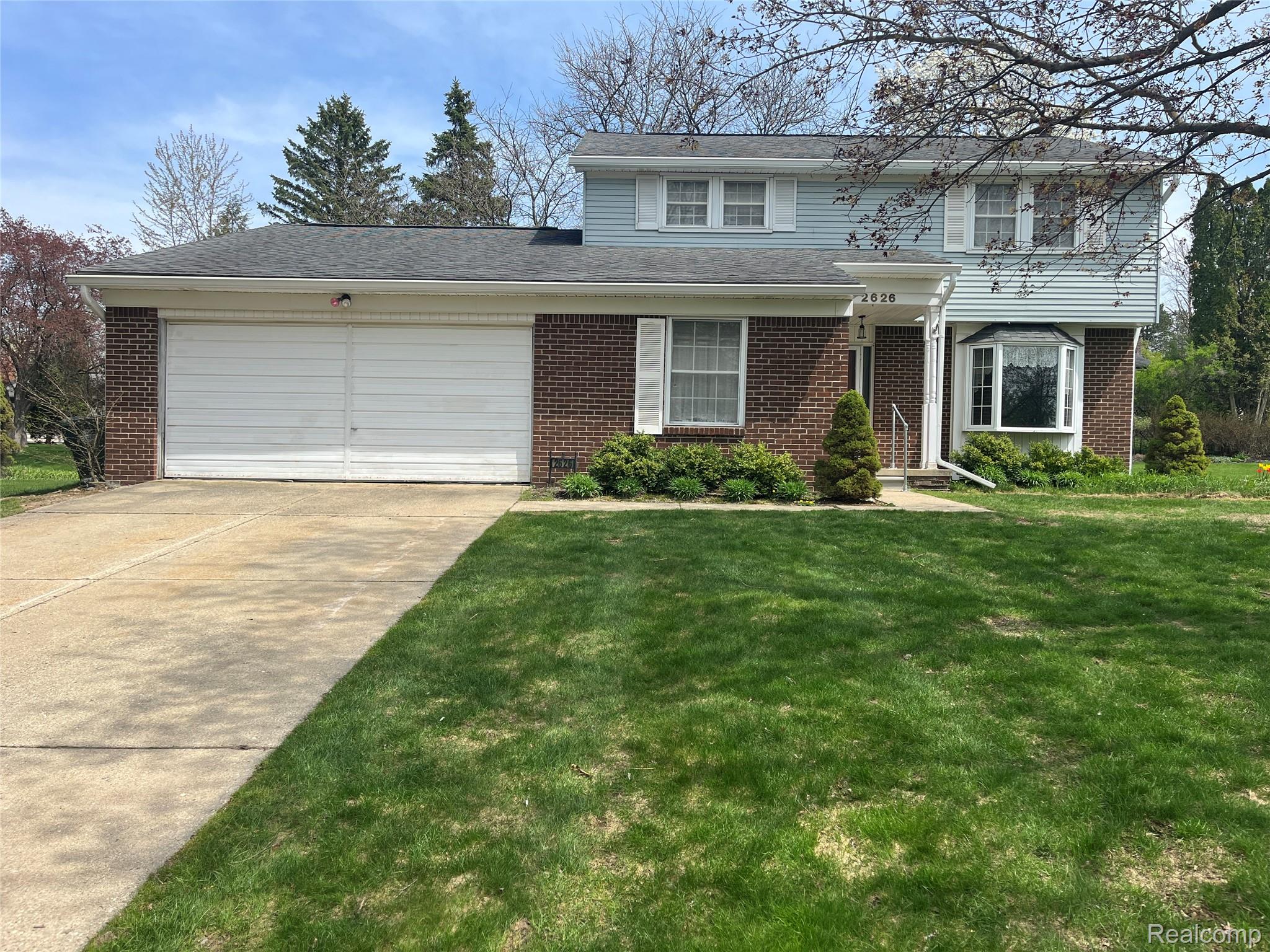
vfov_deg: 53.1
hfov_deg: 67.3
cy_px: 476
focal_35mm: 26
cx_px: 635
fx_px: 954
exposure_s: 1/2571
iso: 50
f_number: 1.6
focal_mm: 5.1
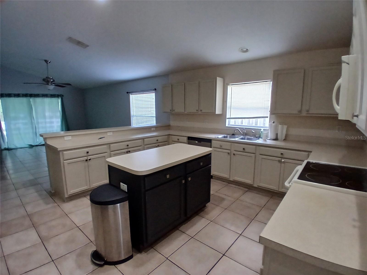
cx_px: 184
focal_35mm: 17
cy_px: 138
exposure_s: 1/30
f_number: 2.2
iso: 160
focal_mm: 1.4
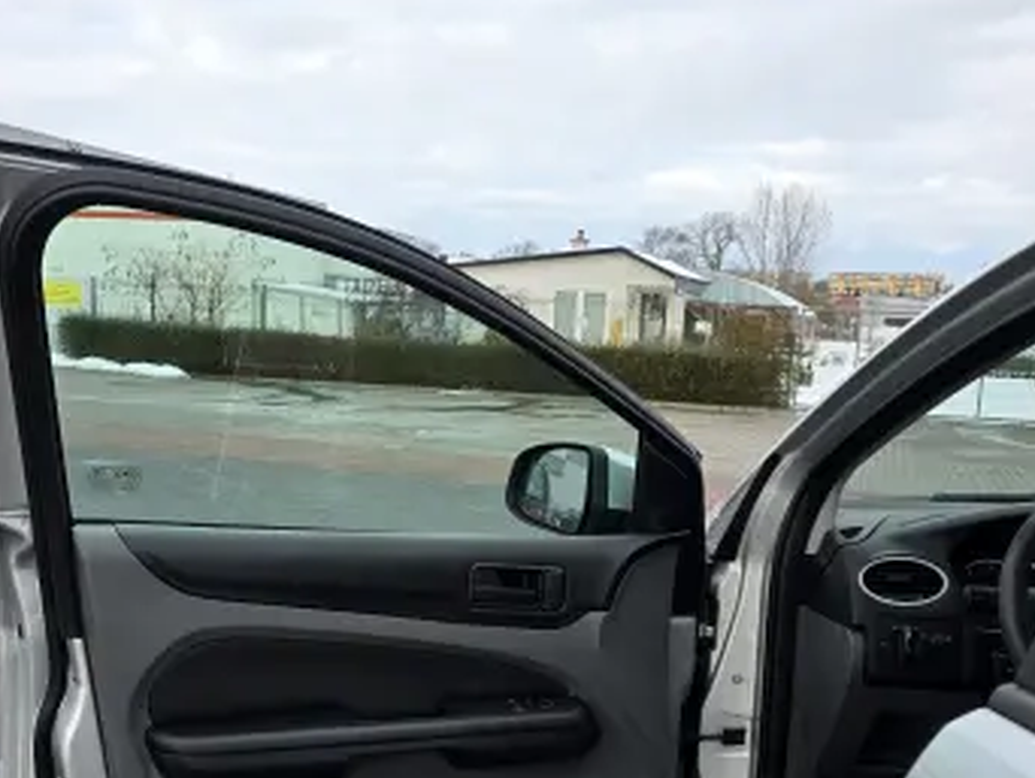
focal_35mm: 43
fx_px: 1287
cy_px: 515
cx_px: 421
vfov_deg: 33.4
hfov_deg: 43.6
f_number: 1.7
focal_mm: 6.3
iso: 32
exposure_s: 1/359
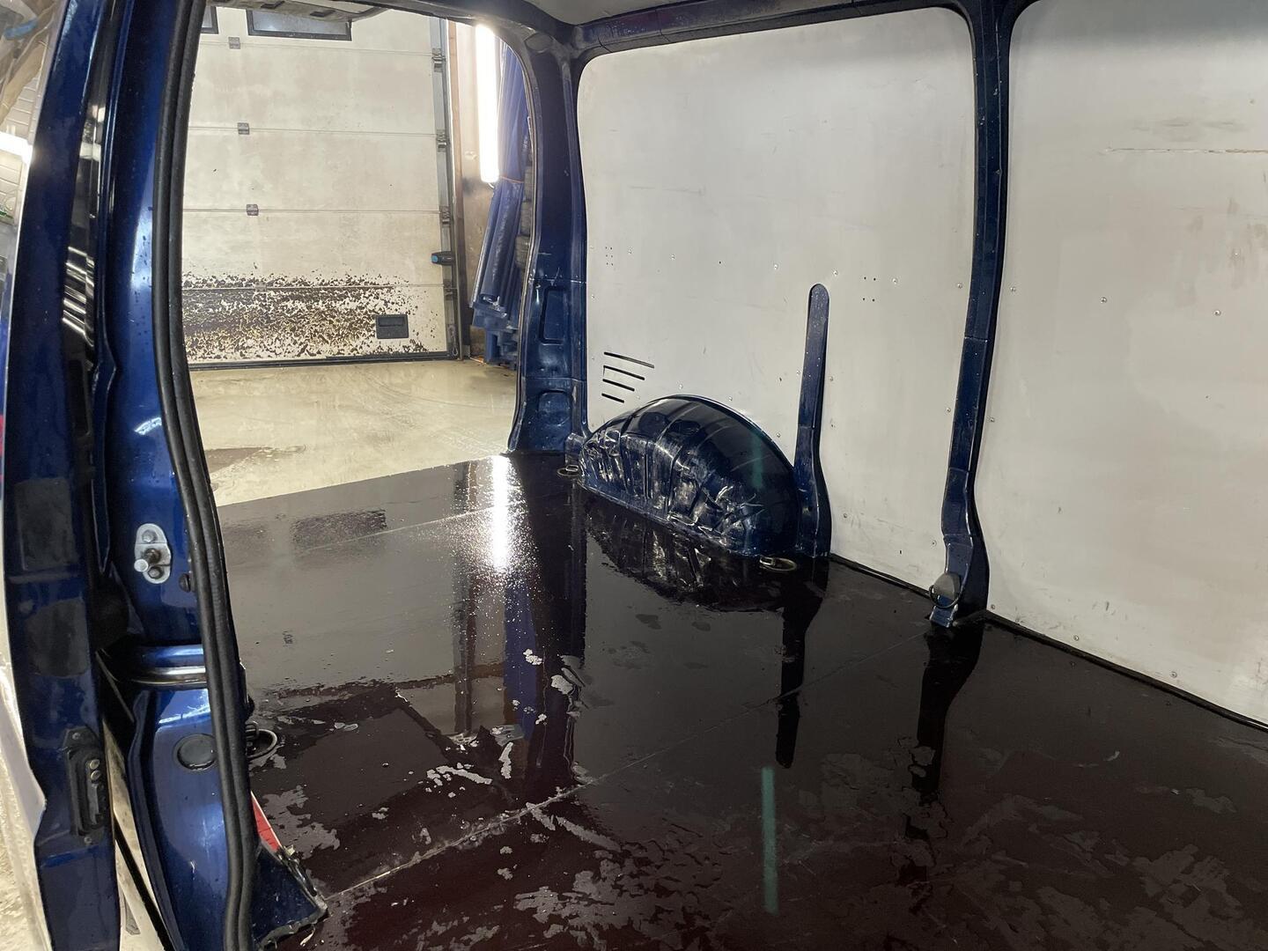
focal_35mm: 26
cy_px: 476
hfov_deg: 67.3
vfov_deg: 53.1
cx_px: 634
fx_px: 952
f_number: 1.6
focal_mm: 4.2
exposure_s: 1/50
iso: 320
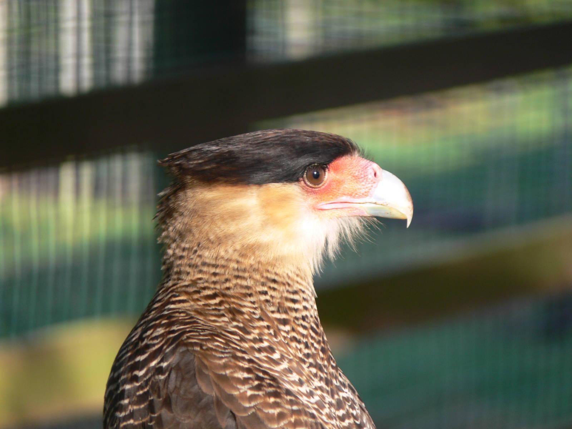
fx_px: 6940
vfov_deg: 3.5
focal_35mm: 420
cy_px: 214
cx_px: 286
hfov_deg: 4.7
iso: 80
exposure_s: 1/100
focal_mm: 88.8
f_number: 4
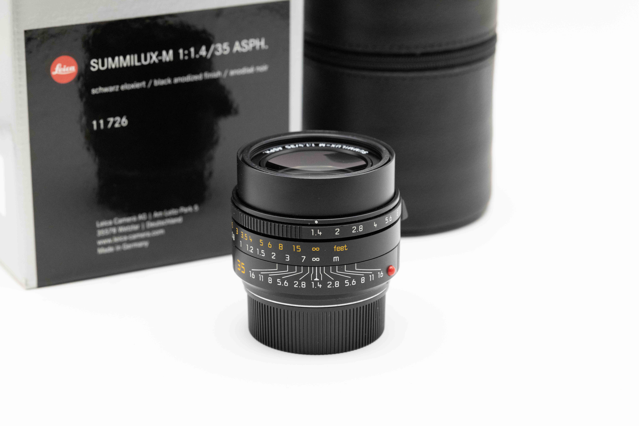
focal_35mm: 90
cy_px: 213
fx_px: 1598
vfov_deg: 15.2
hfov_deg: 22.6
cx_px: 320
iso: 3200
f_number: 9
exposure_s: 1/400
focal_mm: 90
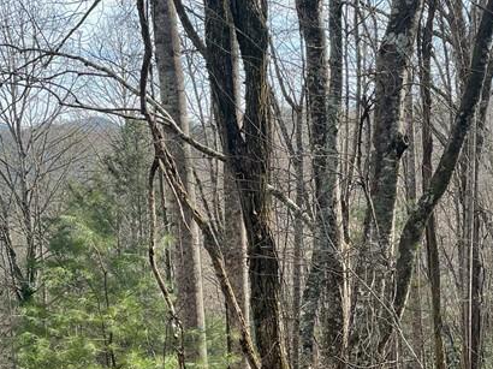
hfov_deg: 28.8
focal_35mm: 65
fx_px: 925
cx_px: 434
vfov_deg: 21.6
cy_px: 383
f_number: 1.6
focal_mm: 4.2
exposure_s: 1/537
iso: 32
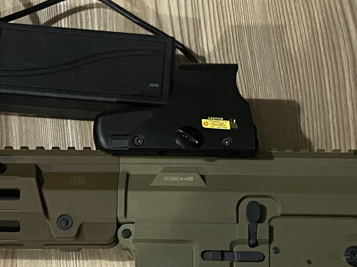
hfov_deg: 19.8
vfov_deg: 14.9
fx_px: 1021
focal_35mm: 99
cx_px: 181
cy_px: 205
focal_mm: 4.25
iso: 500
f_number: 1.8
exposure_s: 1/25
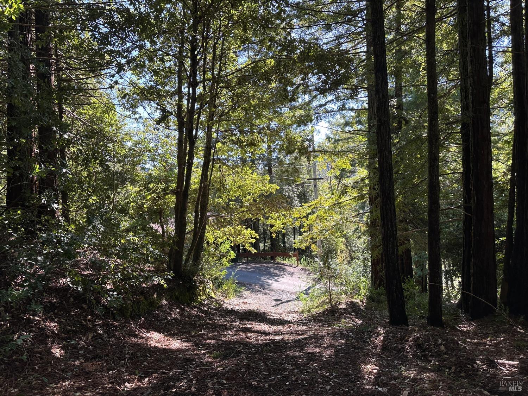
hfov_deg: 71.6
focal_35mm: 24
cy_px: 198
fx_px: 366
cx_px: 264
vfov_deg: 56.8
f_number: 1.78
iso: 80
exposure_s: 1/482
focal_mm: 6.86
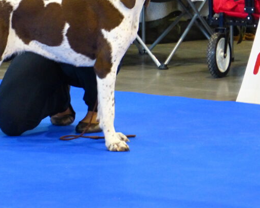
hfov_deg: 4.6
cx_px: 35
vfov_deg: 3.7
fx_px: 3256
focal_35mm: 423
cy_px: 23
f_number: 4
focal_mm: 38.6
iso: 400
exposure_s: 1/10
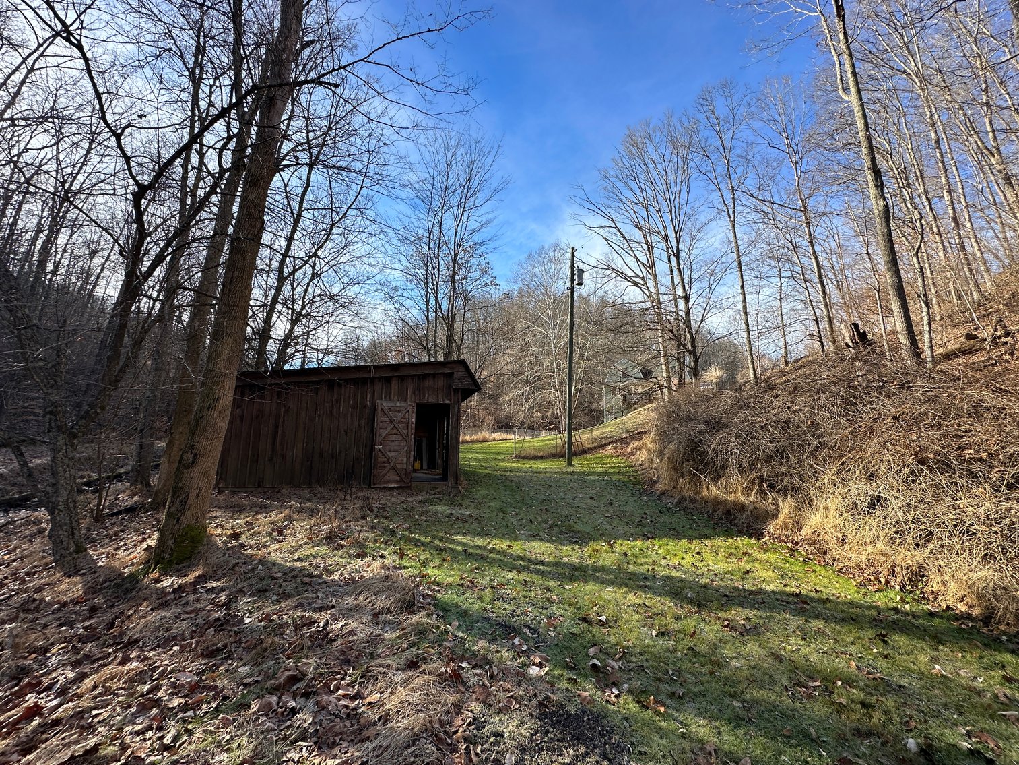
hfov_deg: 102.1
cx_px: 510
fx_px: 412
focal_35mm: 14
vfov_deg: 85.7
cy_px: 382
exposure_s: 1/647
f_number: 2.2
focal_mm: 2.22
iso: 40
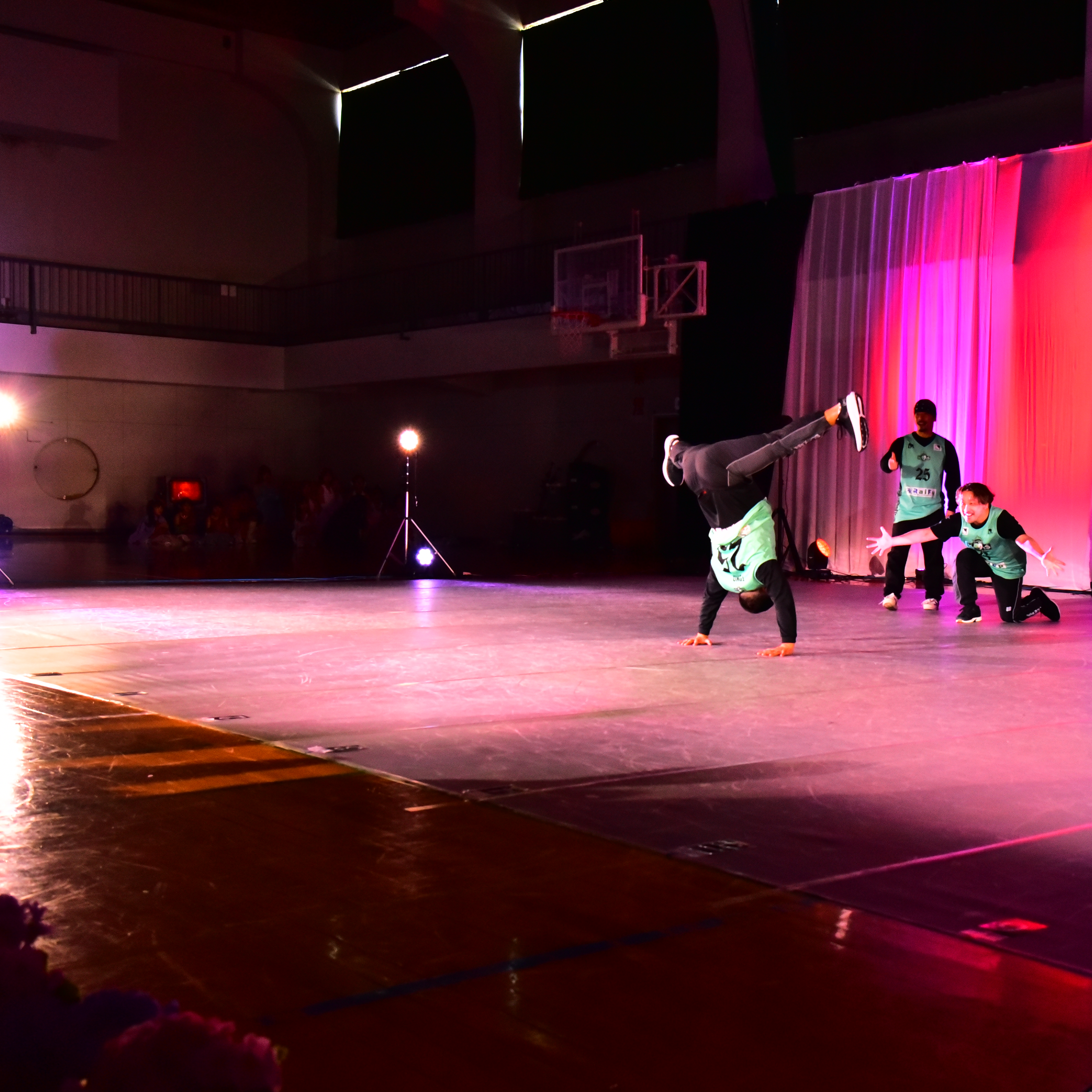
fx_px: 1606
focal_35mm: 45
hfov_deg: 37.1
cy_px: 547
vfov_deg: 37.6
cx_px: 743
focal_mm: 35
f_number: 8
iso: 6400
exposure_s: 1/125
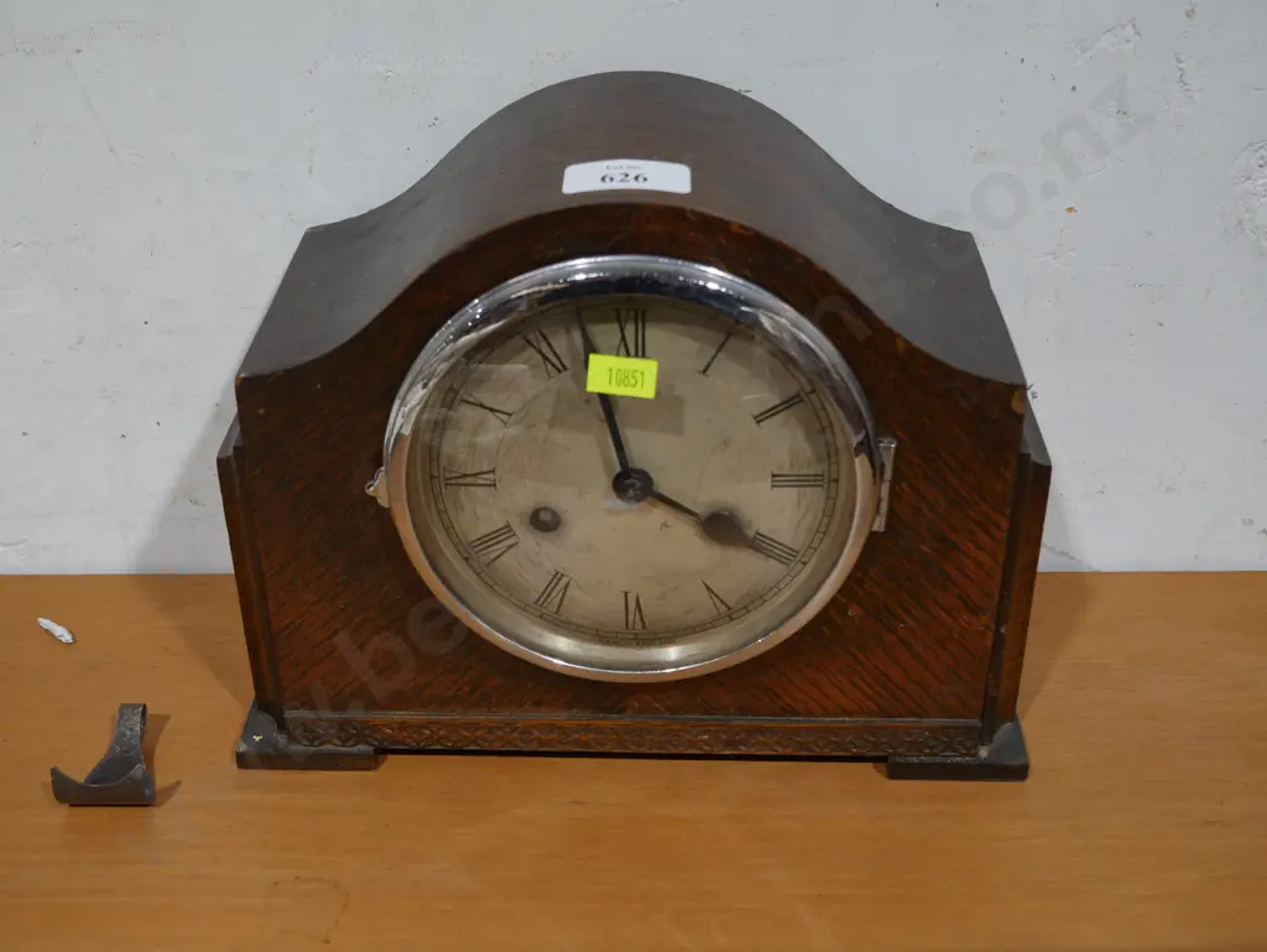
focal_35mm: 44
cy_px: 476
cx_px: 634
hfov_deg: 42.9
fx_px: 1611
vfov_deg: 32.9
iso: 320
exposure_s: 1/60
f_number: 4.7
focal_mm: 22
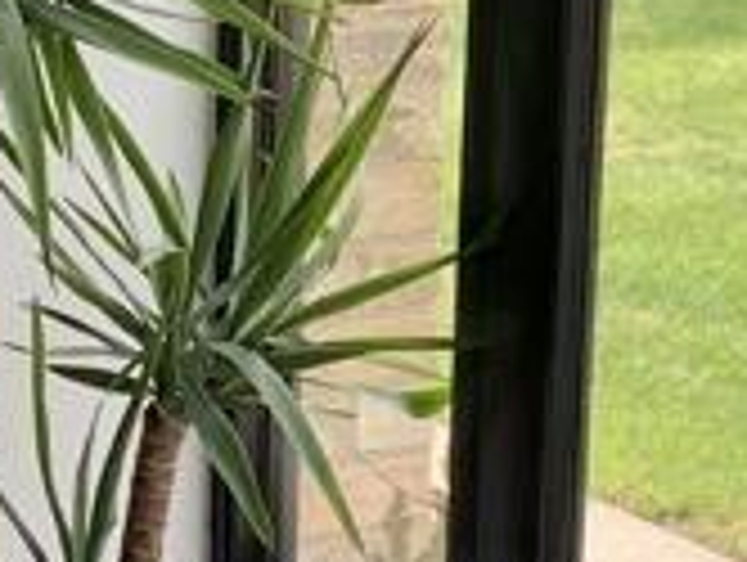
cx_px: -140
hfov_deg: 12.1
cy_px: 522
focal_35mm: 160
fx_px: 3458
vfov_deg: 9.3
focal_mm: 4.25
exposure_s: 1/122
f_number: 1.8
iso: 32
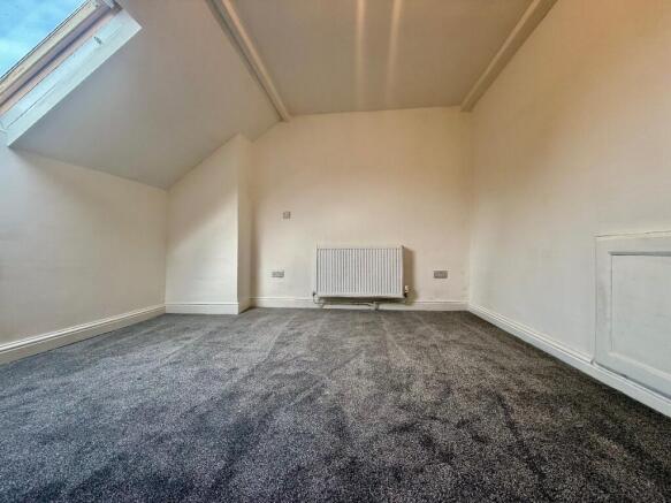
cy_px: 252
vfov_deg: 85.7
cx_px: 336
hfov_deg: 102.1
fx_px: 271
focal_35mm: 14
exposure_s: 1/100
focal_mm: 2.22
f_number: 2.2
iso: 64
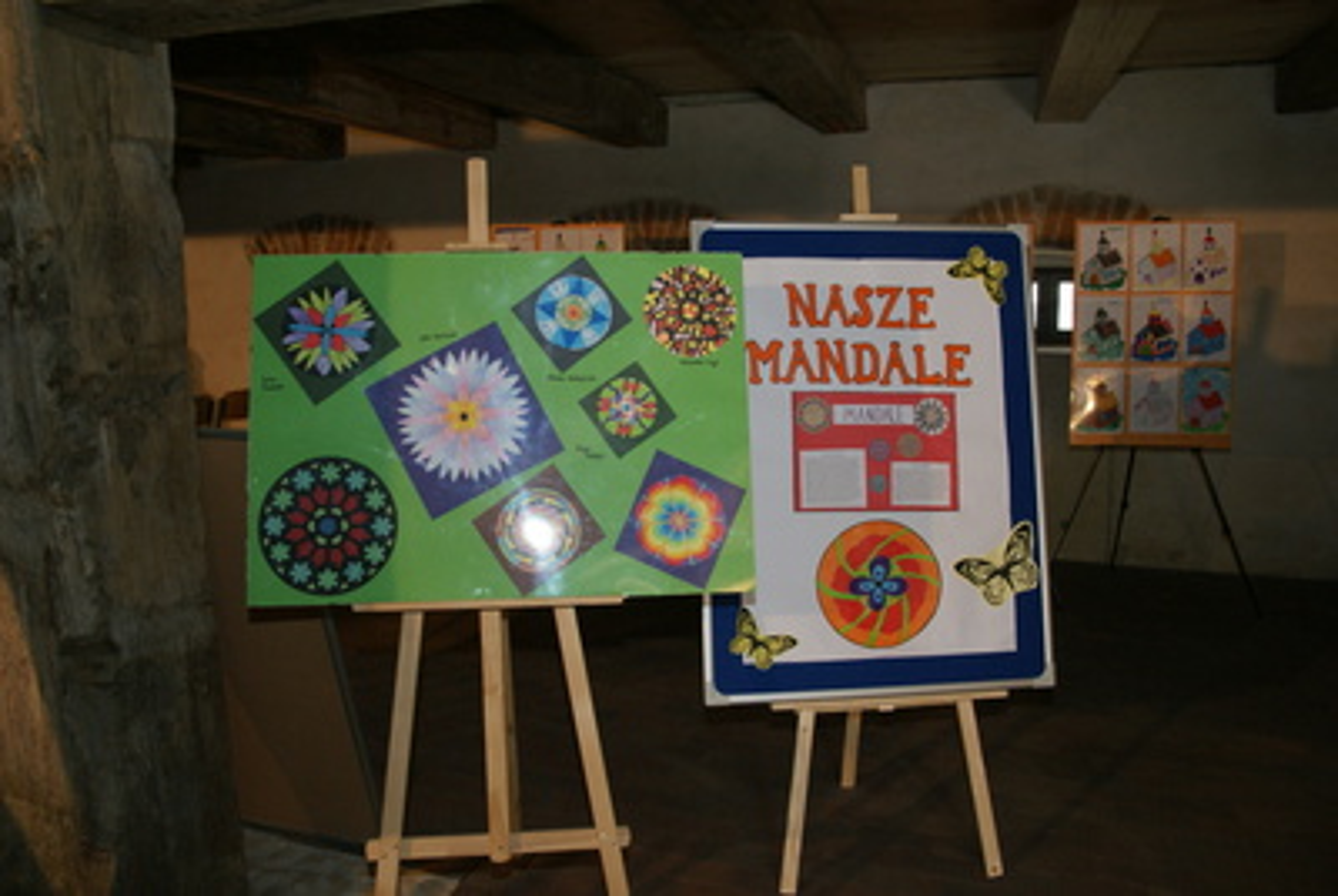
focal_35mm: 26
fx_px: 949
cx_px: 669
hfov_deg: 70.4
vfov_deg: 50.6
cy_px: 448
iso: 400
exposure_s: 1/60
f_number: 5.6
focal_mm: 17
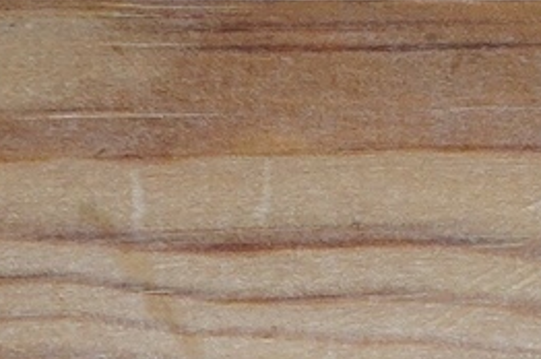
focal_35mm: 459
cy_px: -348
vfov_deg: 3.0
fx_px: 6889
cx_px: 1219
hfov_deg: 4.4
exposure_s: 1/80
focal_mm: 70
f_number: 10
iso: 2500
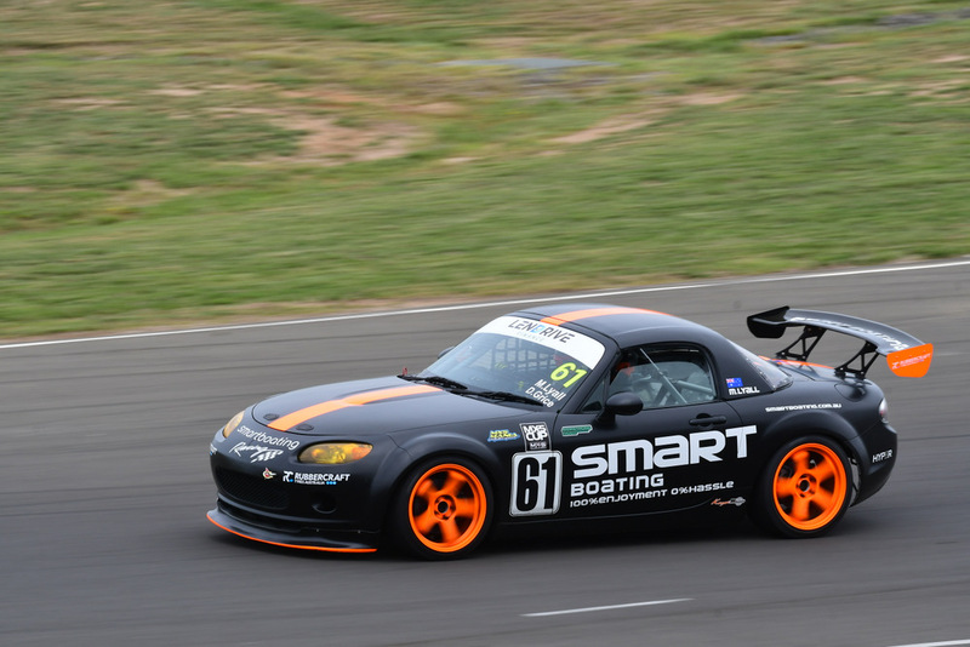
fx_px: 12937
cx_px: 485
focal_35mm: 480
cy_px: 324
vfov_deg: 2.9
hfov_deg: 4.3
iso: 250
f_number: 13
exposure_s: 1/200
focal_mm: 320
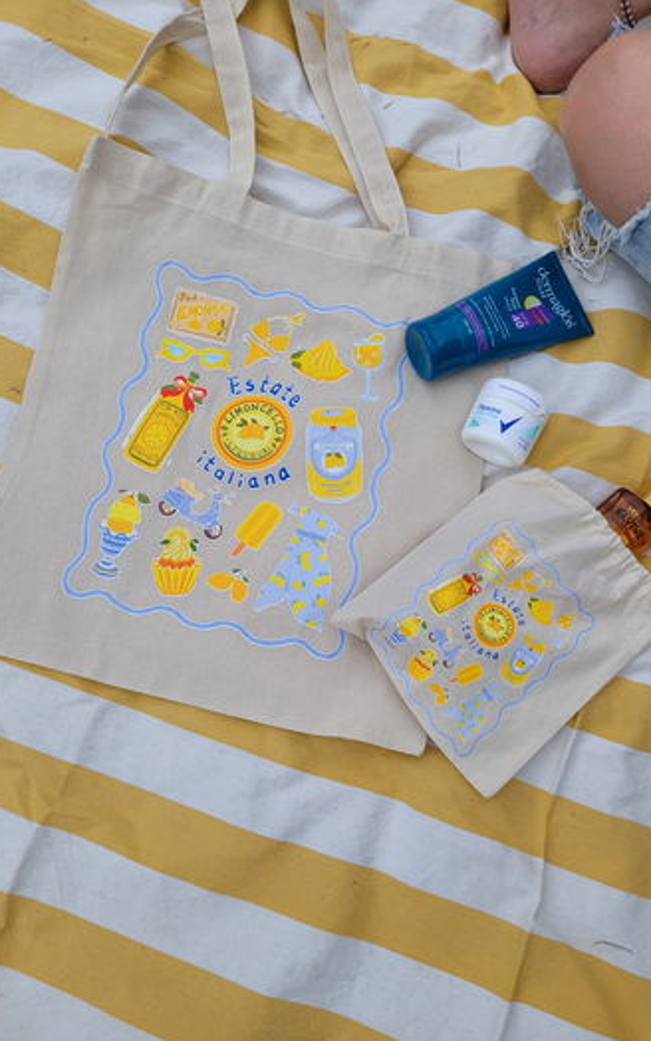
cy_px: 526
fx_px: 795
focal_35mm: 28
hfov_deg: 44.5
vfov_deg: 66.5
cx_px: 322
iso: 40
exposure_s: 1/992
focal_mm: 5.4
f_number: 1.8
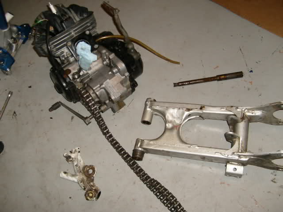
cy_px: 106
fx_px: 286
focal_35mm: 35
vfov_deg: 40.7
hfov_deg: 52.6
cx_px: 142
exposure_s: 1/45
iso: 100
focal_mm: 5.8
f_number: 2.8
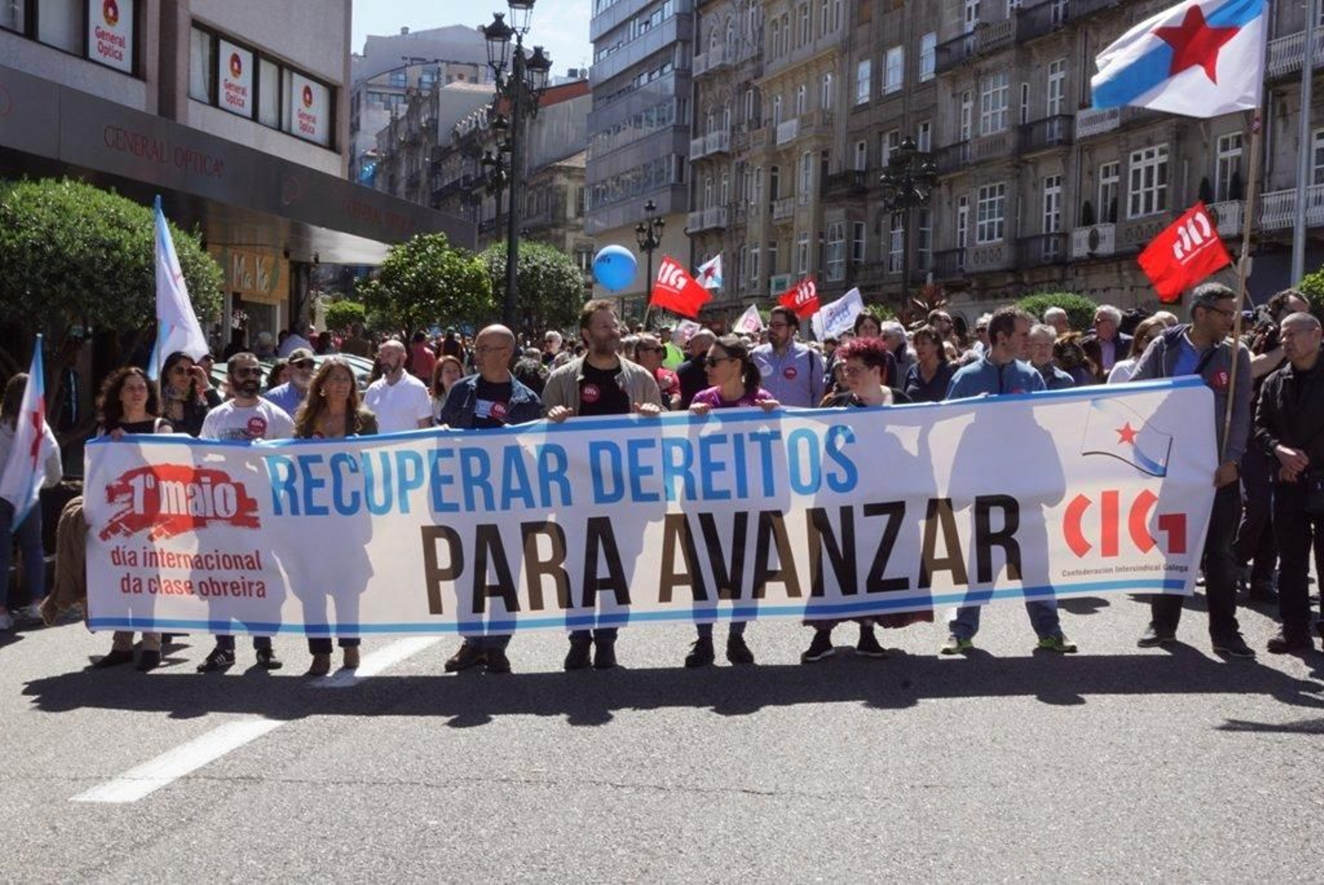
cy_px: 442
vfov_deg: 31.9
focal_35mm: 42
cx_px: 662
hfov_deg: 46.4
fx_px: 1546
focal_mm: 28
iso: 400
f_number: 22
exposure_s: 1/60
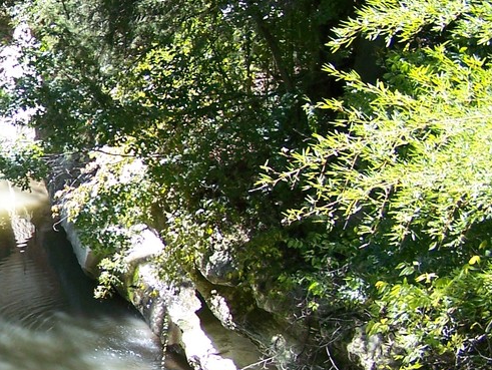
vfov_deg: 14.9
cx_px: -97
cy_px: 225
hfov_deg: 18.8
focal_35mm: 99
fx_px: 1408
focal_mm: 6.3
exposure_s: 1/160
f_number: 2.8
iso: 80
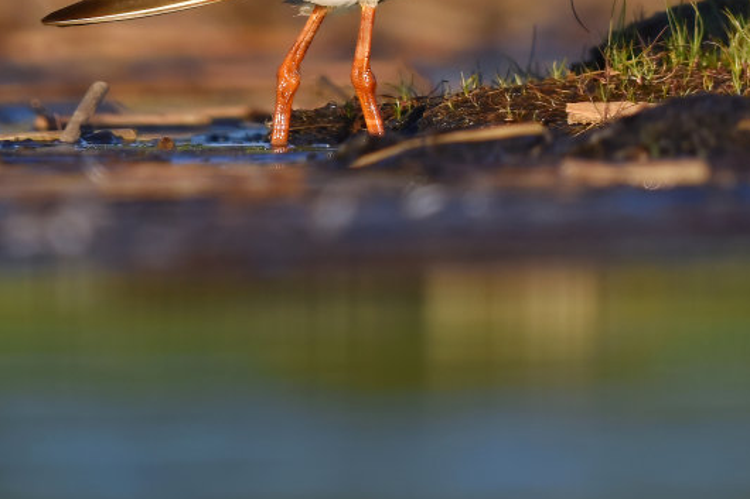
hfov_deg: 0.8
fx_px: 56604
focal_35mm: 2718
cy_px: -168
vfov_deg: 0.5
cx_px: 542
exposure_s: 1/500
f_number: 6.3
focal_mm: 600
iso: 140
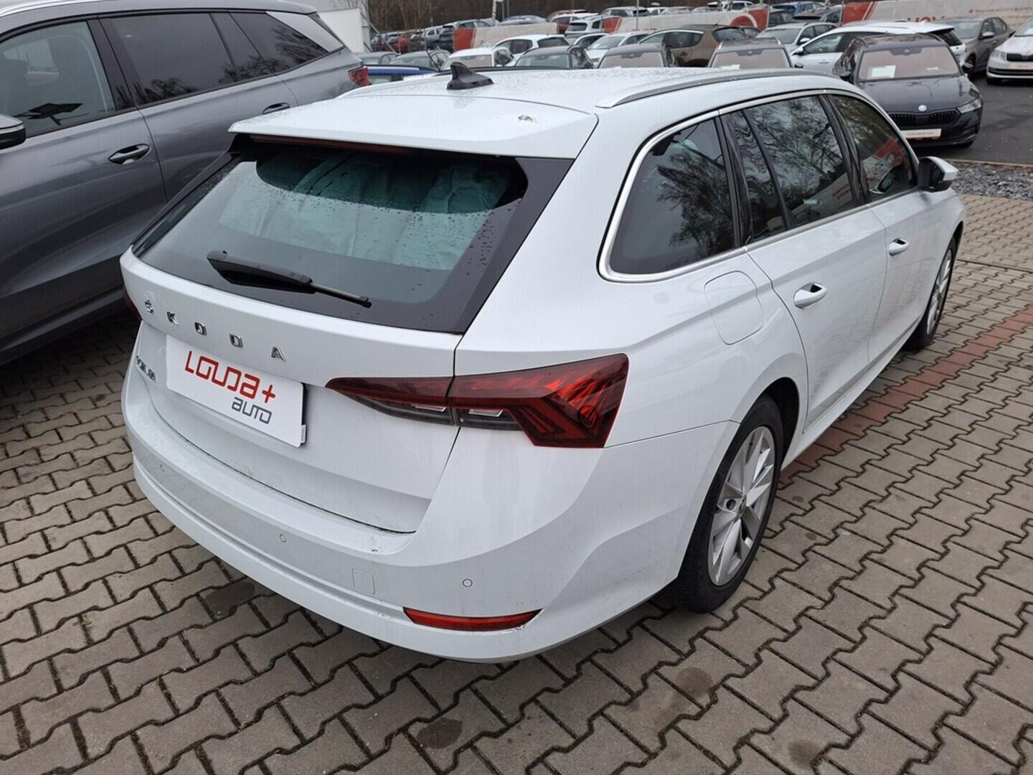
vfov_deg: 58.9
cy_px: 388
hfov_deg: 73.9
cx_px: 516
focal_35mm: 23
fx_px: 686
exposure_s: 1/100
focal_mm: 5.54
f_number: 1.8
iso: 200
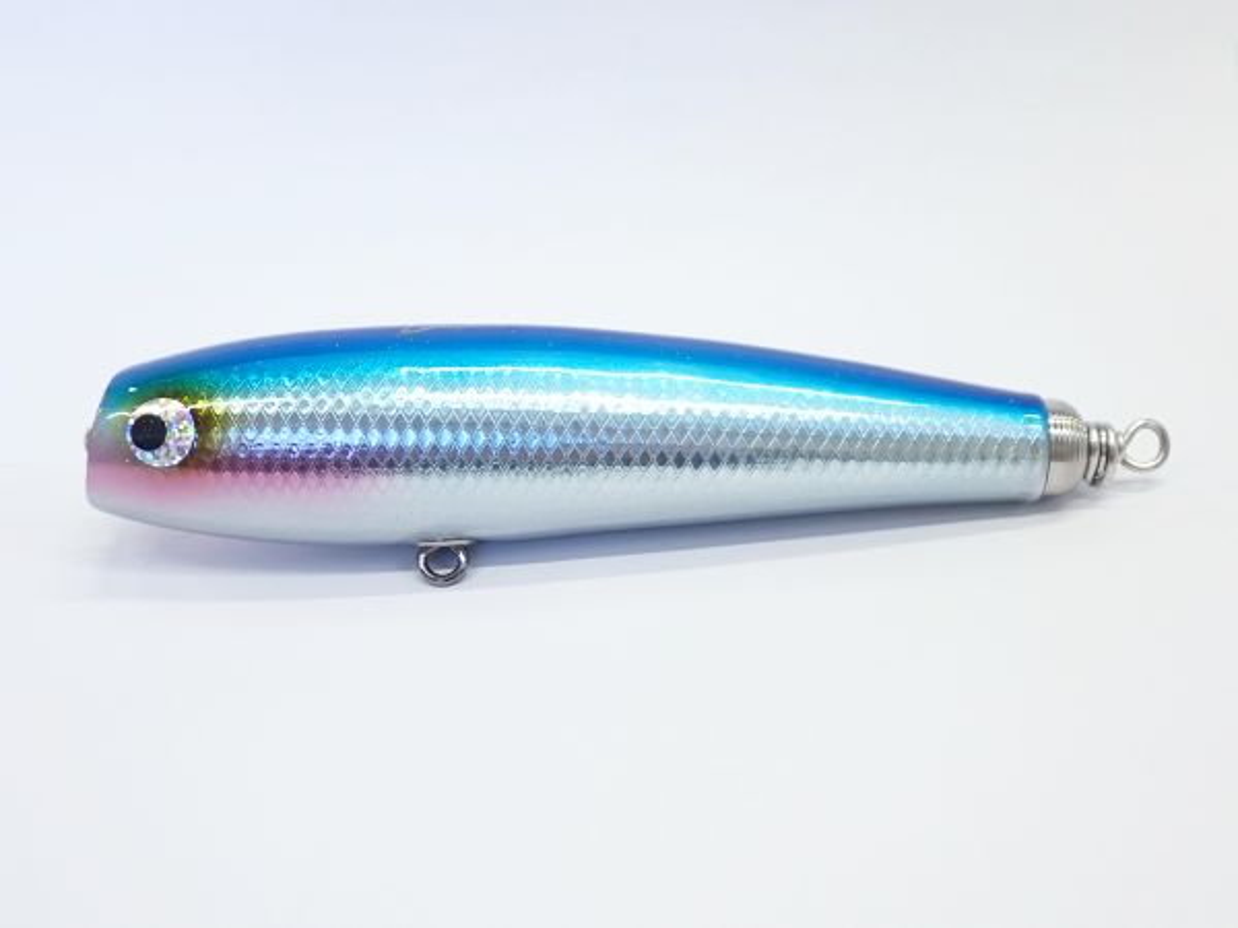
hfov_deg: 45.8
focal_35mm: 41
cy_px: 464
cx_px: 619
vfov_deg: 35.1
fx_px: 1466
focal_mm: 7.31
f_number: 2.8
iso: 200
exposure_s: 1/80
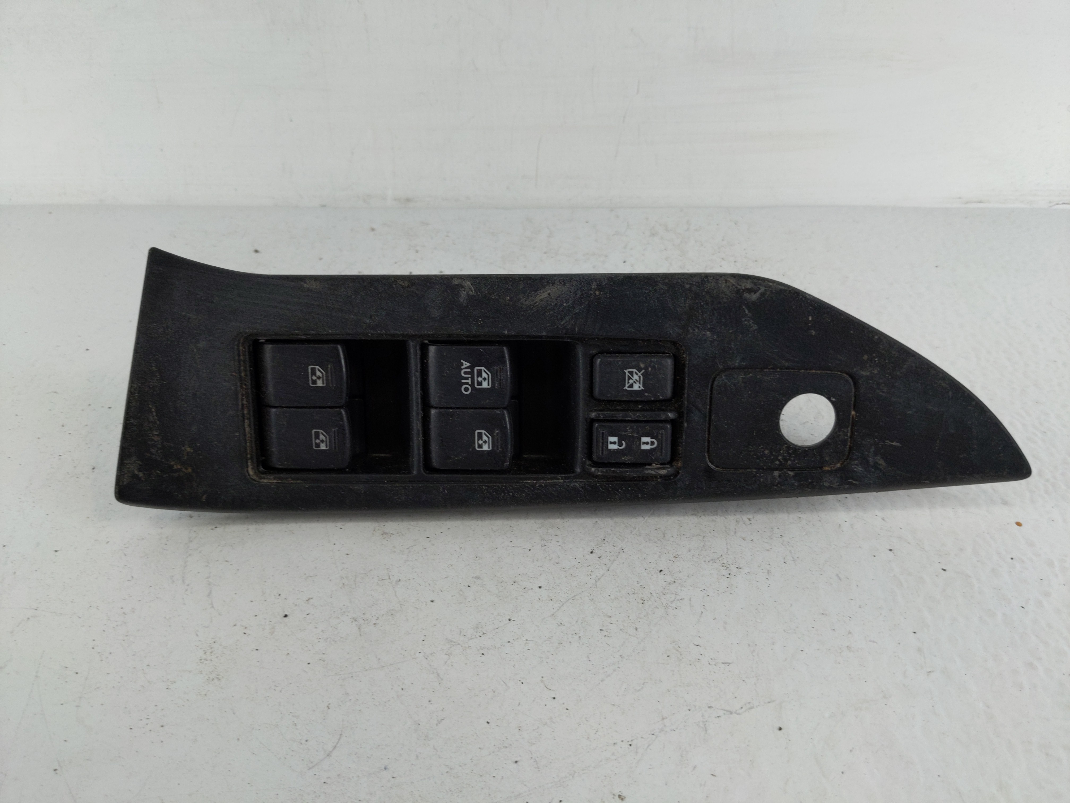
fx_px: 773
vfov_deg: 54.9
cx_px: 535
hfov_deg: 69.4
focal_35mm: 25
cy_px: 402
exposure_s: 1/124
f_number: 1.73
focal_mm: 4.38
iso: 62
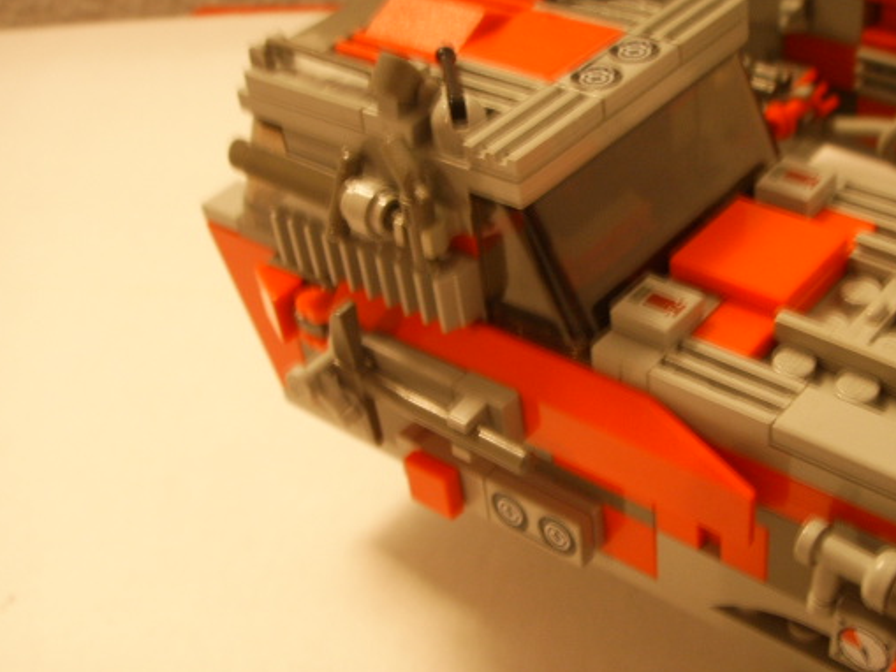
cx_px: 495
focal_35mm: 49
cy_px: 387
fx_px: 1269
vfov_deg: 29.6
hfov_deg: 38.9
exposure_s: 1/2
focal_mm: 6.6
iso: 63
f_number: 3.5
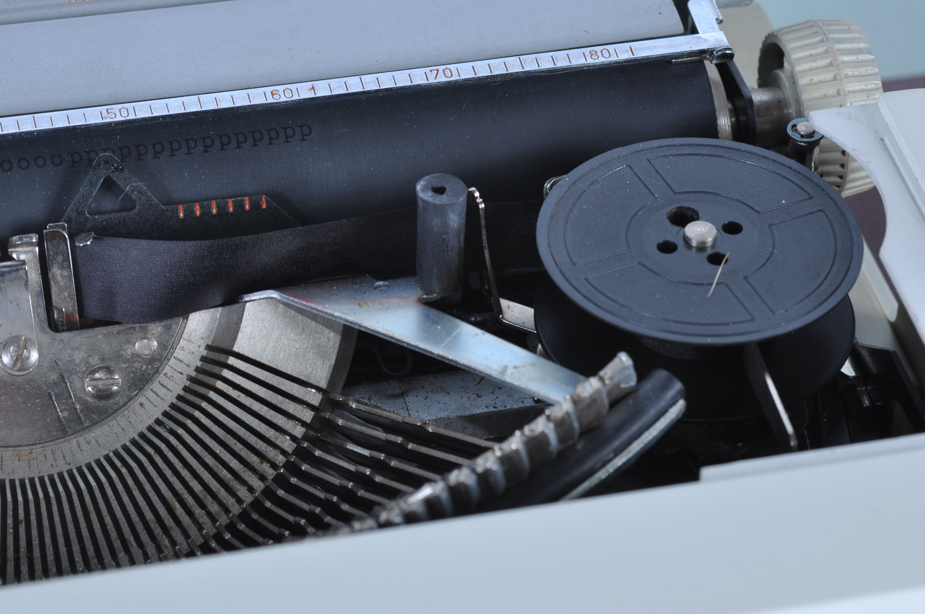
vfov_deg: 8.7
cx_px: 462
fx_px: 4042
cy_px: 307
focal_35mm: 158
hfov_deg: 13.1
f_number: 16
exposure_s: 1/100
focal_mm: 105
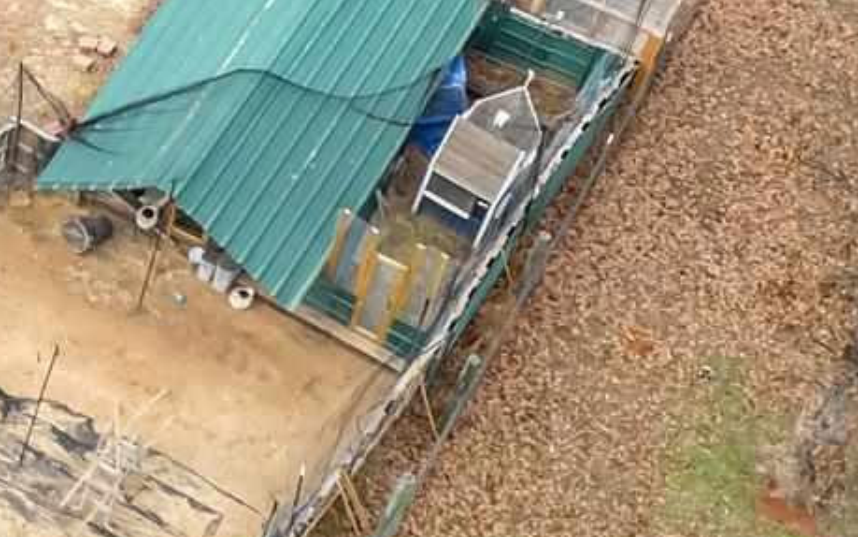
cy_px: -392
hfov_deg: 14.6
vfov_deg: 10.2
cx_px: -766
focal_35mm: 122
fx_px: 2853
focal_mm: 8.38
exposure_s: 1/400
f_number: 2.8
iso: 100
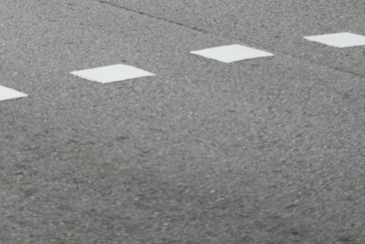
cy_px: -298
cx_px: 57
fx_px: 2265
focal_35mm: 223
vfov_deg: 5.9
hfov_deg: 9.2
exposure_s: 1/1000
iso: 320
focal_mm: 48.3
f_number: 2.8
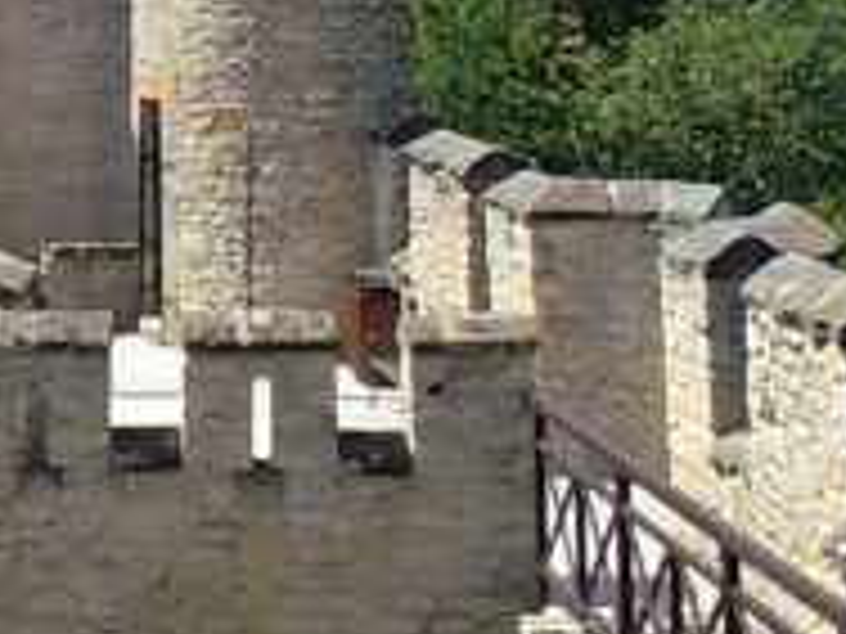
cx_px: 104
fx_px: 2200
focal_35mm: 90
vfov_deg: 15.3
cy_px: -299
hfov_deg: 21.3
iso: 50
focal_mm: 1.65
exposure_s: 1/1486
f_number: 2.2
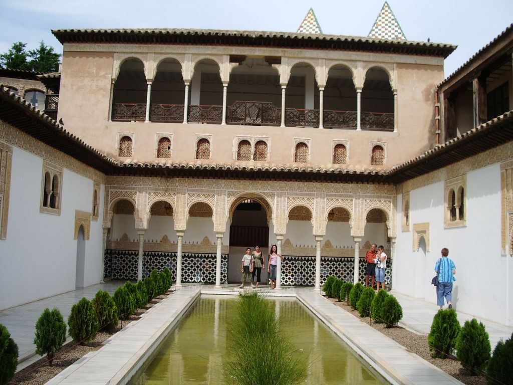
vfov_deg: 40.7
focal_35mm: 35
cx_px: 256
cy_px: 192
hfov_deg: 52.6
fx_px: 519
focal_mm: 5.8
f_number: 4.3
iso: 50
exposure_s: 1/400
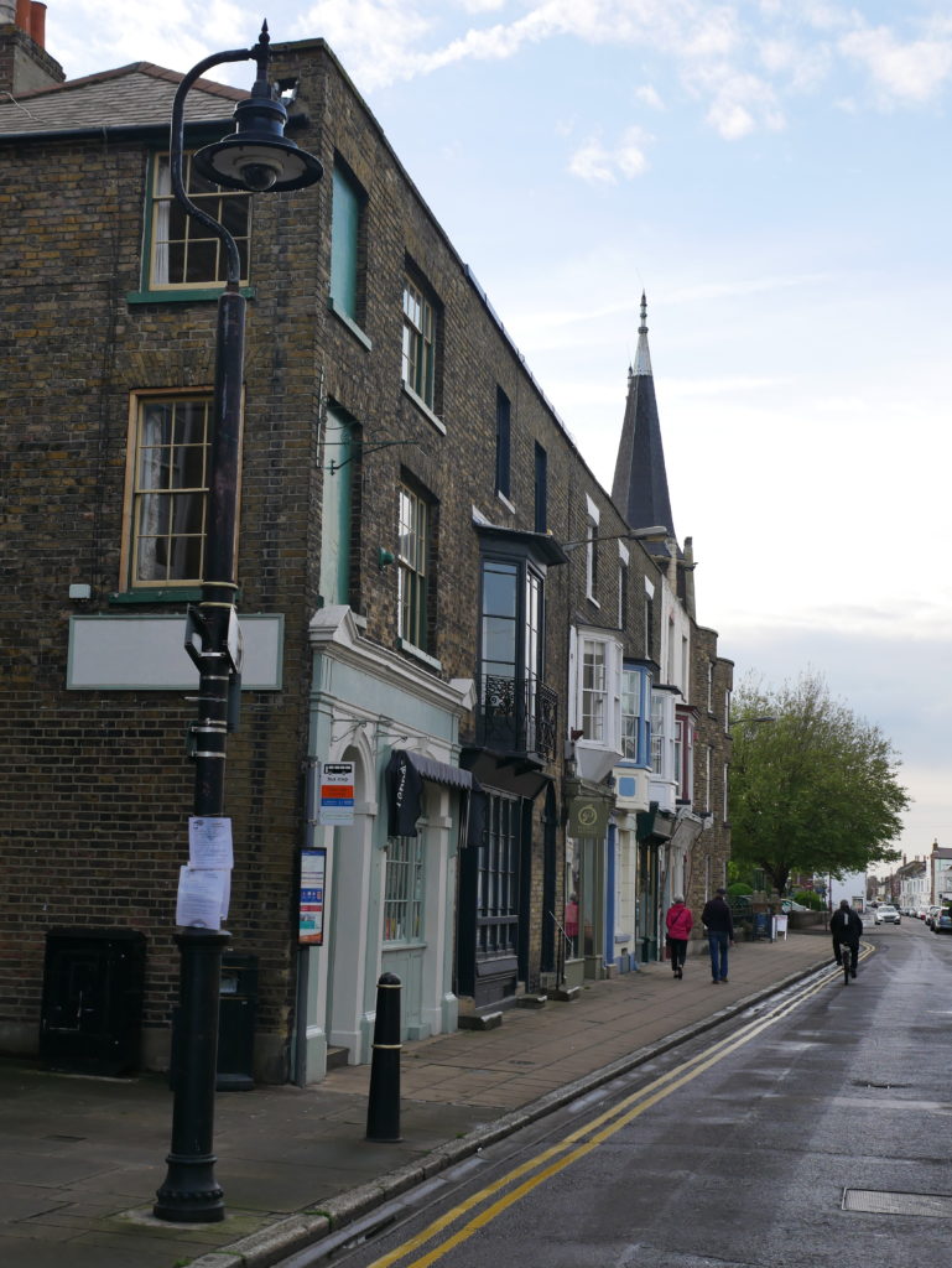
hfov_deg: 29.1
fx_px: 1832
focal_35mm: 50
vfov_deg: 38.2
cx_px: 476
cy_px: 634
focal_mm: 25
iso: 200
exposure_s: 1/400
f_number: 3.5
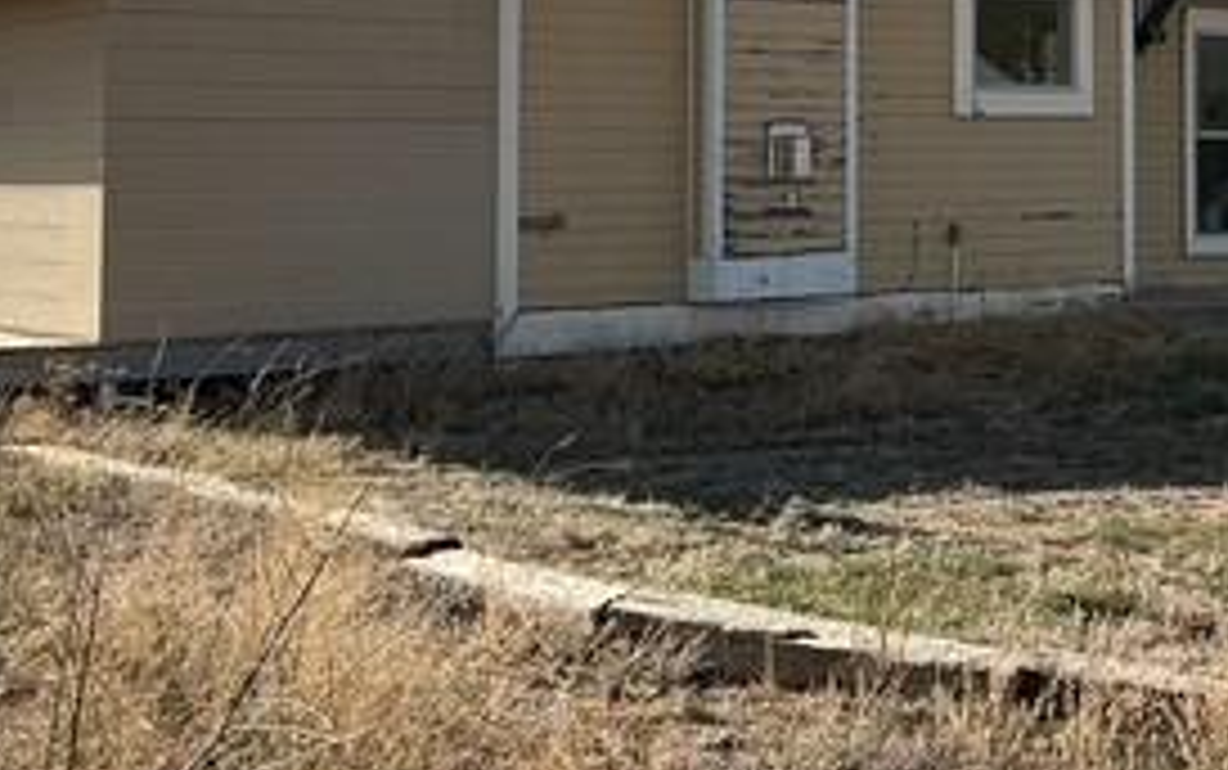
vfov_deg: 17.8
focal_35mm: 72
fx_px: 2411
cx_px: 985
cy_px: 50
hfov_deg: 28.0
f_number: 1.8
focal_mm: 3
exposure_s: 1/1984
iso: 25
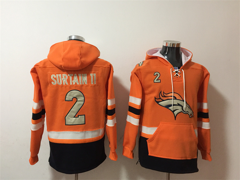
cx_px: 120
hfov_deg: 61.7
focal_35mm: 29
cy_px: 90
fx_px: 201
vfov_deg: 48.2
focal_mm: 4.15
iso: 160
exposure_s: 1/8
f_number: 2.2
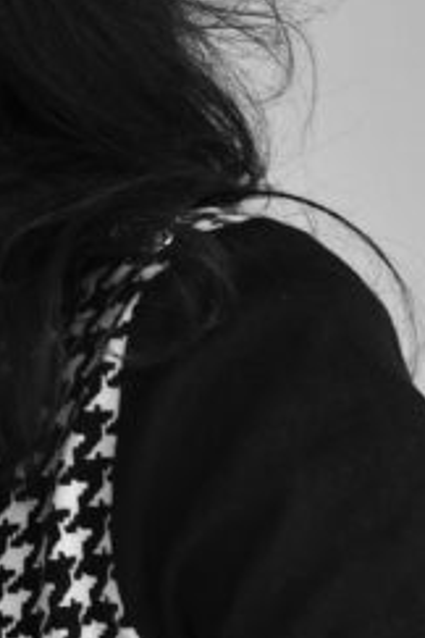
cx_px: -470
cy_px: 299
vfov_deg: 6.6
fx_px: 5542
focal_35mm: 313
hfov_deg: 4.3
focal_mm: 44
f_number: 5
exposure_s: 1/80
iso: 320
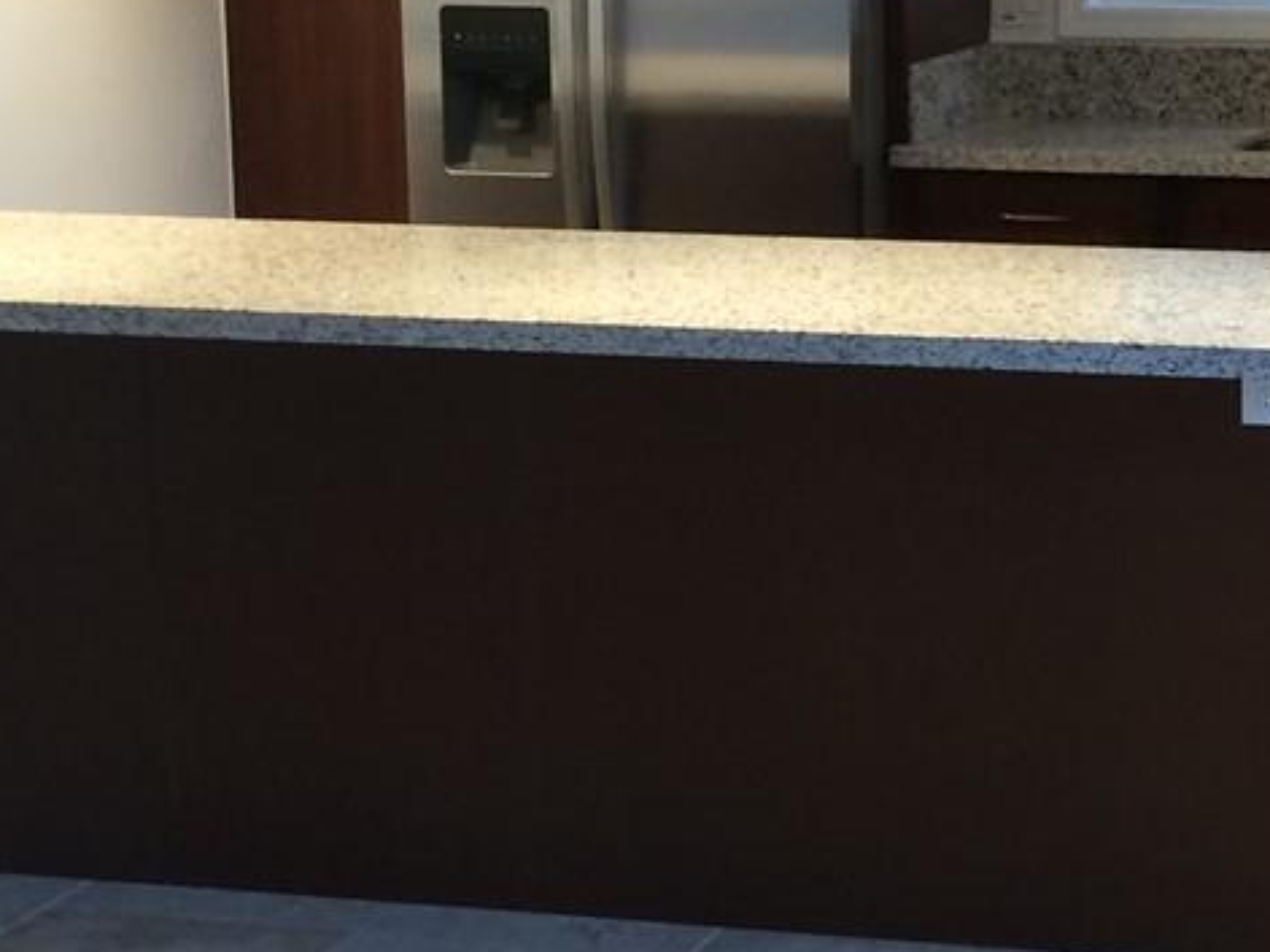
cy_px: 464
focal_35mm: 102
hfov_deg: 18.9
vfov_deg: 14.5
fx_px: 3741
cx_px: 1135
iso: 50
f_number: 2.2
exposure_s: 1/30
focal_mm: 4.12
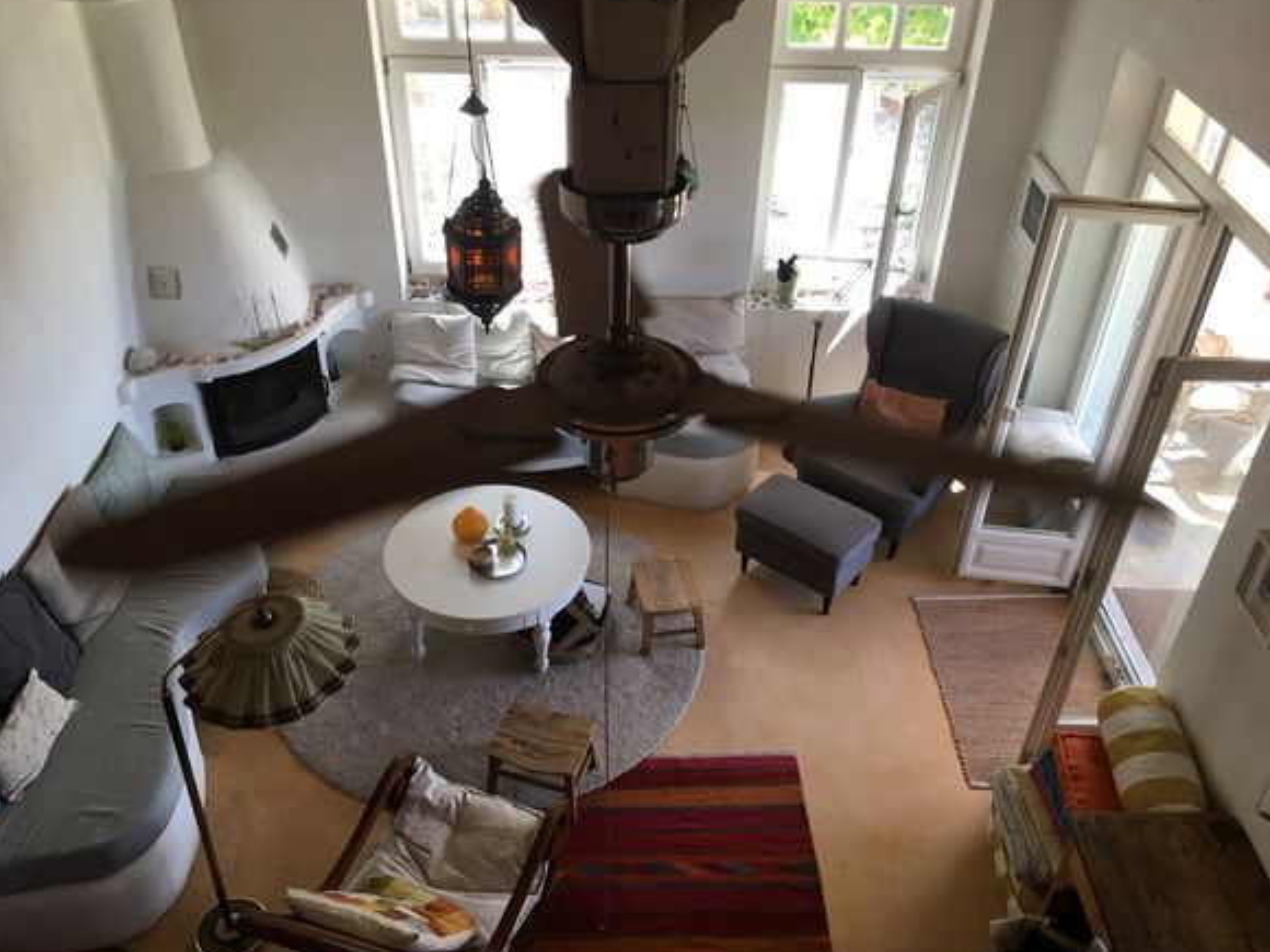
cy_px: 477
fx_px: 1101
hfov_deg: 60.0
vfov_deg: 46.8
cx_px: 648
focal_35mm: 30
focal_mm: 4.15
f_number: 2.2
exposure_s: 1/33
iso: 32
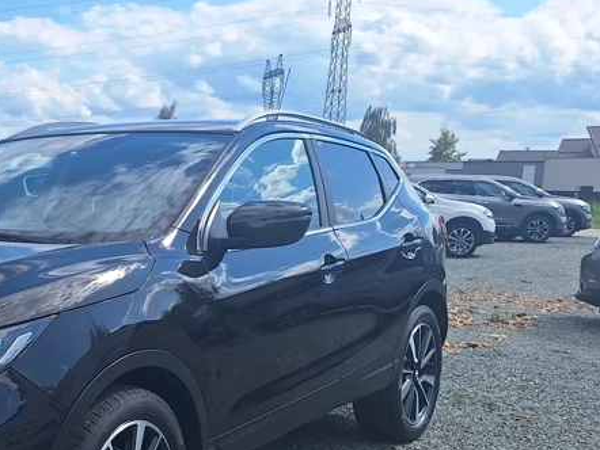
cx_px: 0
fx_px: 902
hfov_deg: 33.6
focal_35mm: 52
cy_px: 346
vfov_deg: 27.6
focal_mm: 5.54
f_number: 1.8
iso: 40
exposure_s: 1/3322
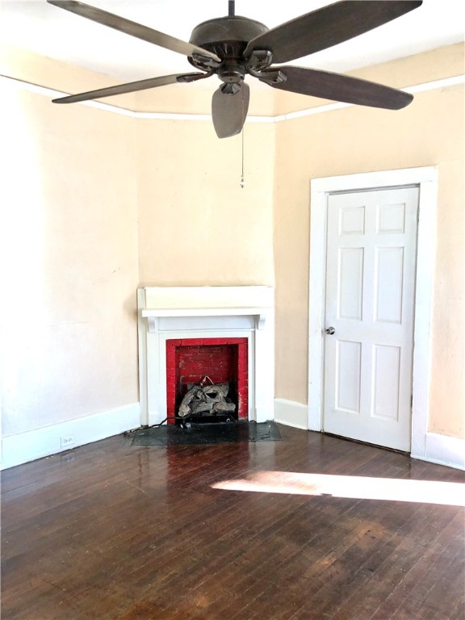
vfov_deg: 63.4
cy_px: 310
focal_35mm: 28
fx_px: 502
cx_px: 232
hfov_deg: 49.7
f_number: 1.8
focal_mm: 3.99
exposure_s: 1/40
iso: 32
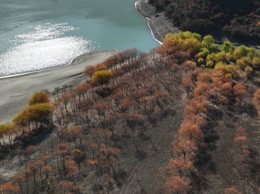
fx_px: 466
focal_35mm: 62
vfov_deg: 22.6
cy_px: -4
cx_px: 281
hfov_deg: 28.5
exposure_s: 1/2500
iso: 270
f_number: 2.8
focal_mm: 12.29
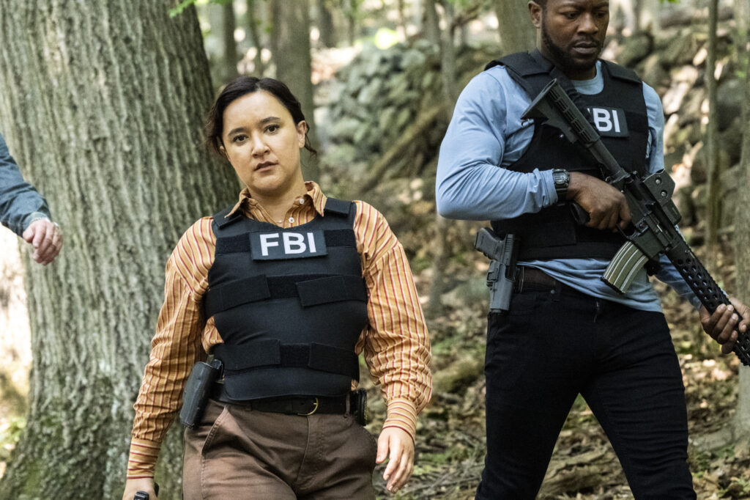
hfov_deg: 12.5
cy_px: 250
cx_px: 375
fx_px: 3436
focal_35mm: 165
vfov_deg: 8.3
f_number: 5.6
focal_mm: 110
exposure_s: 1/800
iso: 4000
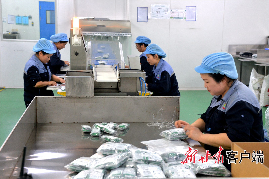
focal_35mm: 52
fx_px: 389
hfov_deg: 38.2
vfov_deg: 26.0
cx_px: 134
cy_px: 90
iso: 800
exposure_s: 1/40
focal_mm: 52
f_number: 4.5
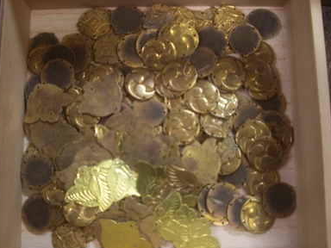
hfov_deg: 45.7
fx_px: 392
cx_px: 153
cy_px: 130
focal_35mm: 41
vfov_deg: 35.1
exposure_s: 1/8
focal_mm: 5.8
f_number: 2.6
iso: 200
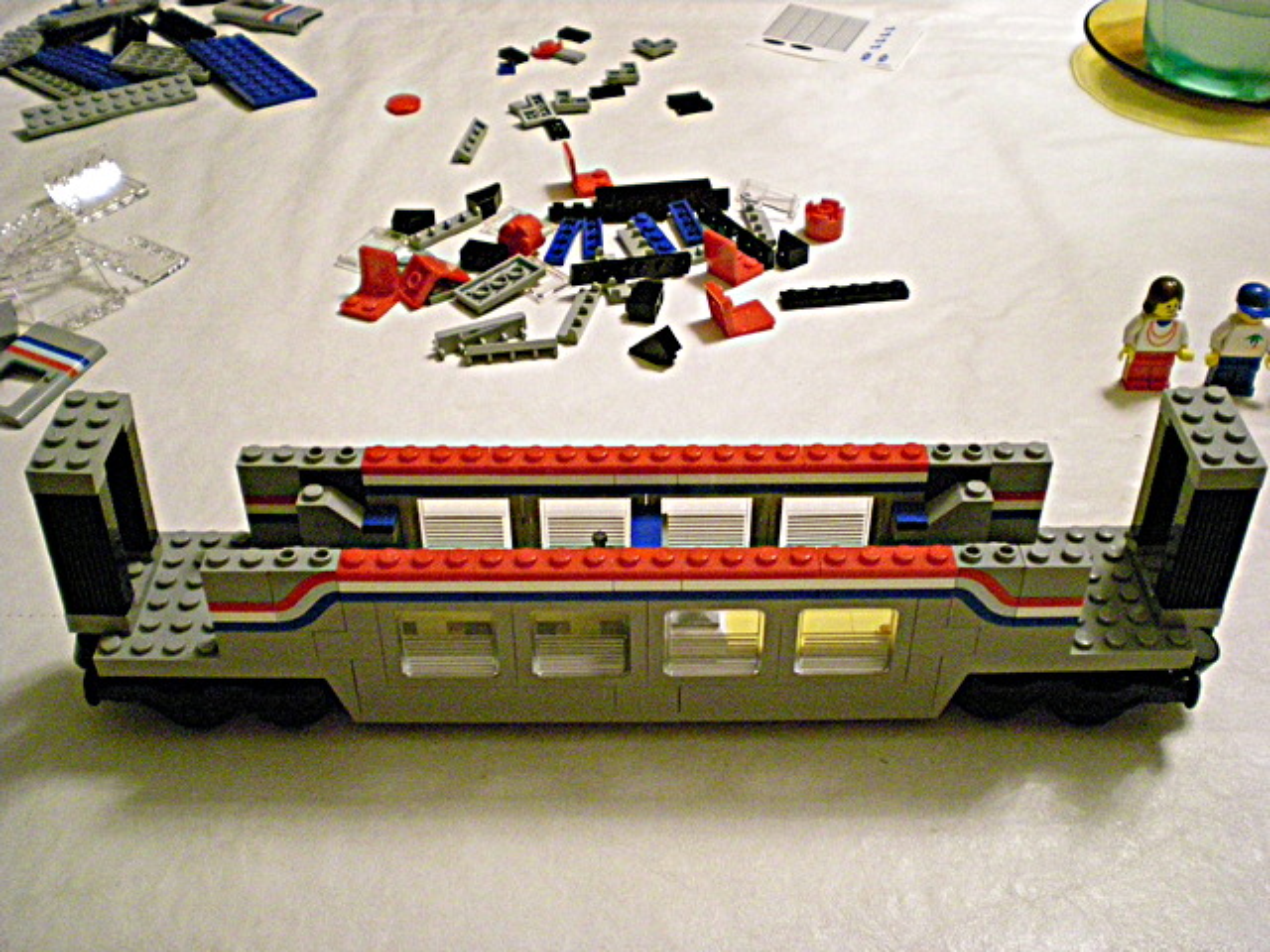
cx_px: 635
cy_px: 476
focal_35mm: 38
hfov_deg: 49.0
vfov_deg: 37.7
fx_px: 1394
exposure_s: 1/39.1
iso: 800
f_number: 3.1
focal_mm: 6.3
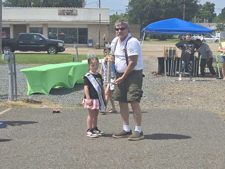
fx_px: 149
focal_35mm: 23
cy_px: 84
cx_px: 112
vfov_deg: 58.9
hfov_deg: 73.9
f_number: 1.8
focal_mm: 5.4
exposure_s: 1/2308
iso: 25
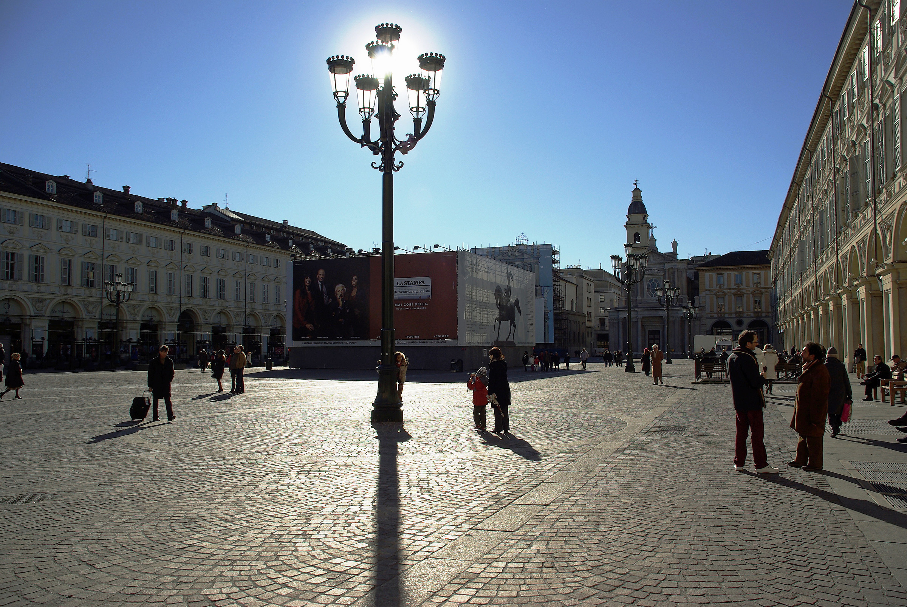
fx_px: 681
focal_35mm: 27
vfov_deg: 48.0
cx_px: 454
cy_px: 304
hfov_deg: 67.3
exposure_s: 1/400
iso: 100
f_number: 8
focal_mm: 18
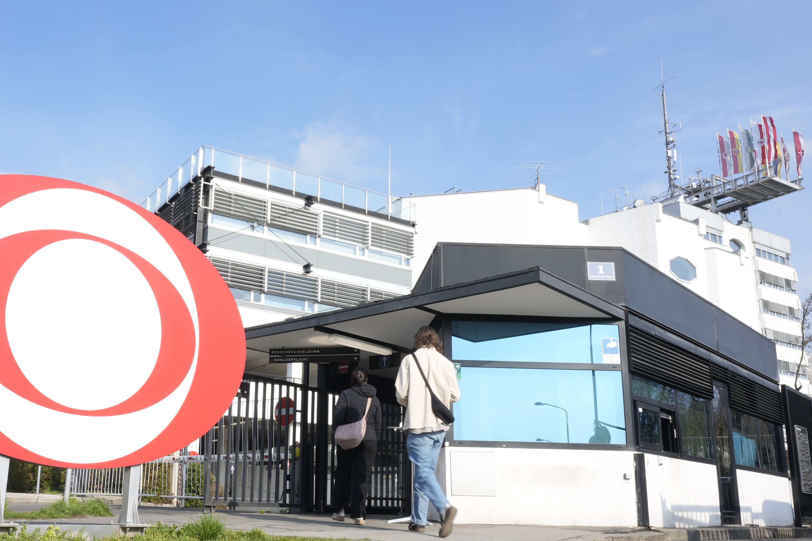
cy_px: 321
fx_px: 767
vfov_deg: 38.7
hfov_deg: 55.3
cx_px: 321
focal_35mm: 34
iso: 250
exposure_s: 1/60
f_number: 20
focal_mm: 26
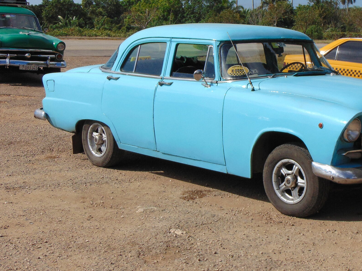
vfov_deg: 19.4
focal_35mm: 76
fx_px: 795
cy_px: 114
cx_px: 252
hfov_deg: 25.5
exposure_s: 1/320
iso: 80
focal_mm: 9
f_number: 9
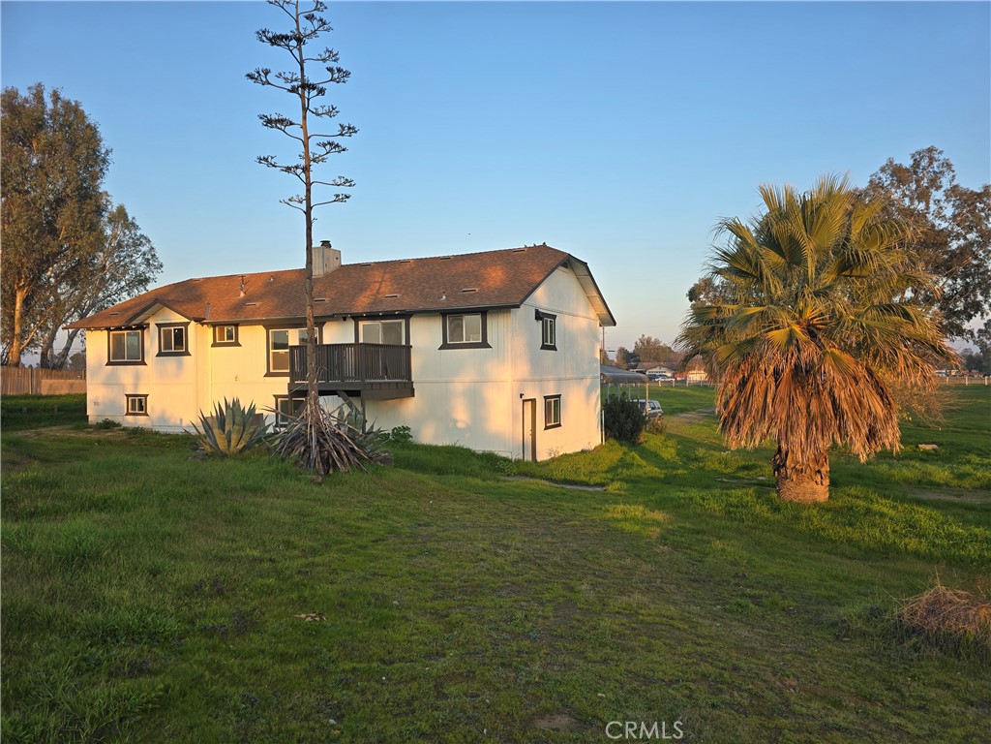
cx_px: 496
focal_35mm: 23
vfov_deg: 58.9
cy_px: 372
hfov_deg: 73.9
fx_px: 658
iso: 12
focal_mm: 6.3
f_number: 1.7
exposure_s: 1/180
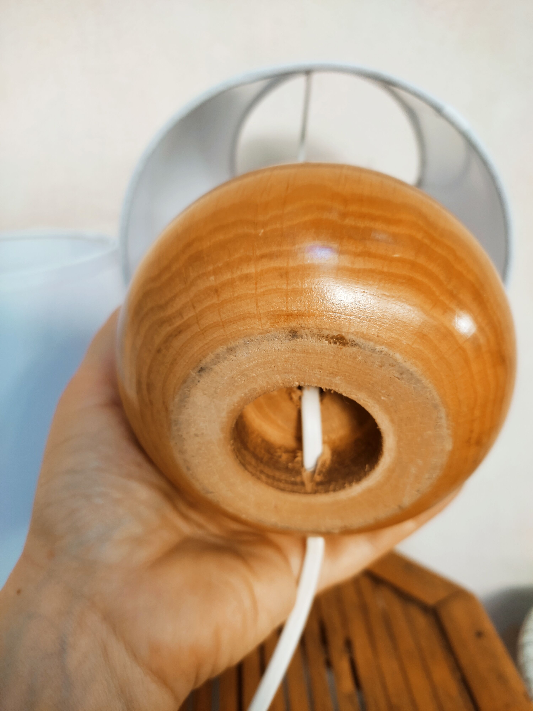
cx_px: 266
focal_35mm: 26
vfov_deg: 67.3
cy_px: 356
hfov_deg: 53.1
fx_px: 534
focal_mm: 4.74
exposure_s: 1/33
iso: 187
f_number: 1.79
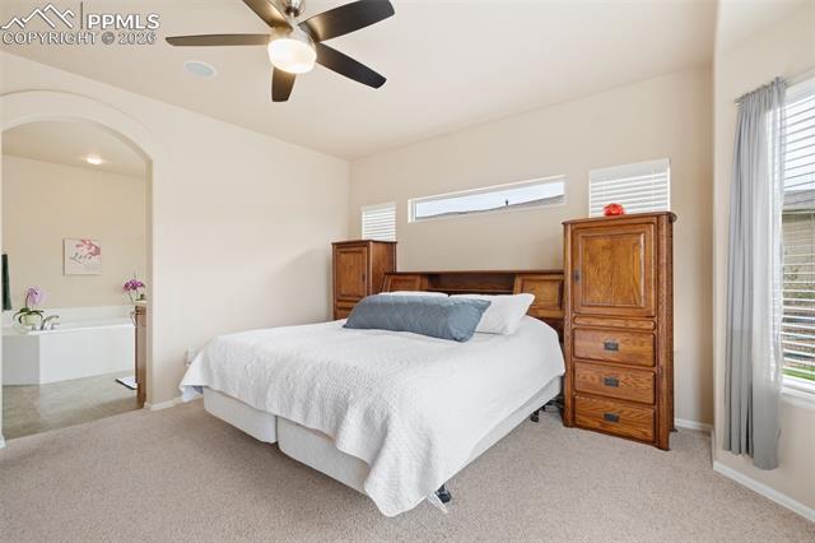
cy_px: 272
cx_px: 408
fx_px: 362
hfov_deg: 96.8
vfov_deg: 73.7
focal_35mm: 16
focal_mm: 16
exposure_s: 1/8
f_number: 6.3
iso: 200
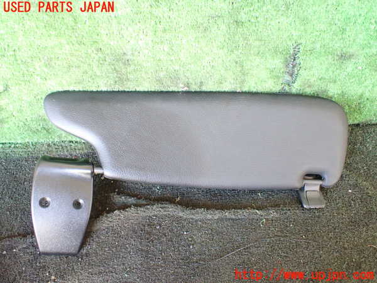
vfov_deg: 46.8
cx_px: 188
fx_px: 327
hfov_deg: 60.0
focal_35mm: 30
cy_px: 142
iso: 800
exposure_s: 1/40
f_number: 2.3
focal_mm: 5.4
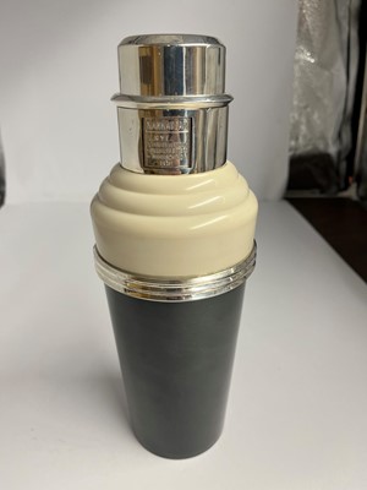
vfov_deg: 67.3
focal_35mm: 26
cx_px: 184
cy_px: 245
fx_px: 368
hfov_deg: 53.1
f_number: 1.6
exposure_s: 1/100
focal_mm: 5.1
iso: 64
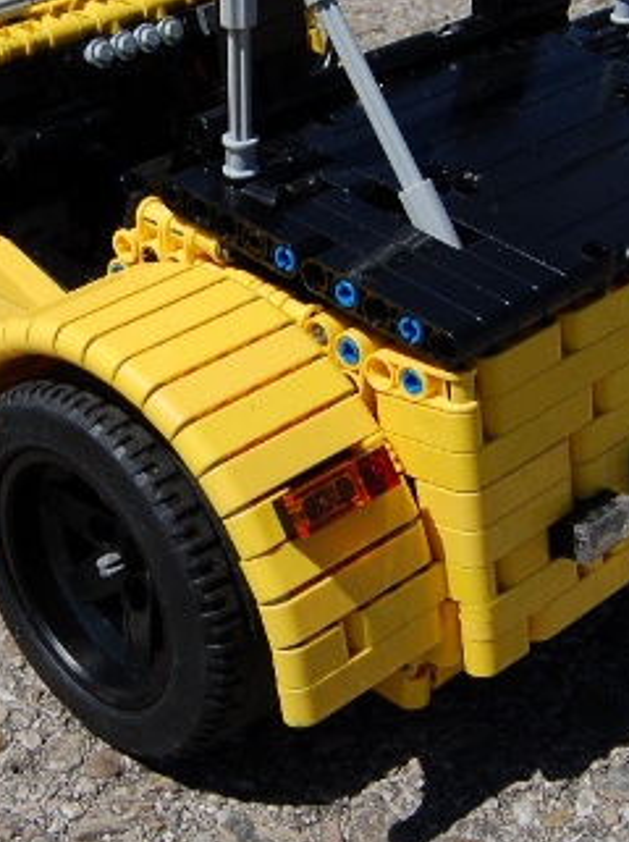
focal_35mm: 73
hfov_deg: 20.0
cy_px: 275
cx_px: 191
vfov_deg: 26.5
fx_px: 1772
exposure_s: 1/400
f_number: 10
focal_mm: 18
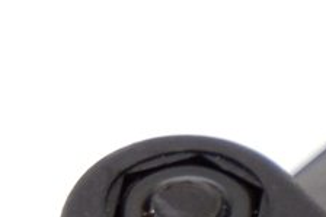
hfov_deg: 5.0
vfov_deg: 3.3
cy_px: 574
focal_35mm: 410
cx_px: 406
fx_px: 3710
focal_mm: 45
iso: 250
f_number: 5.6
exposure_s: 1/100
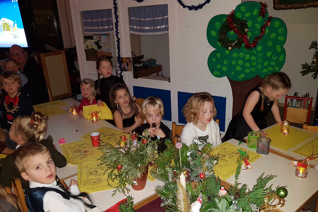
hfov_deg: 65.5
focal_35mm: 28
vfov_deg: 46.3
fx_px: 247
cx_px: 154
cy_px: 116
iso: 200
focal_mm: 4.2
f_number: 1.7
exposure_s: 1/13
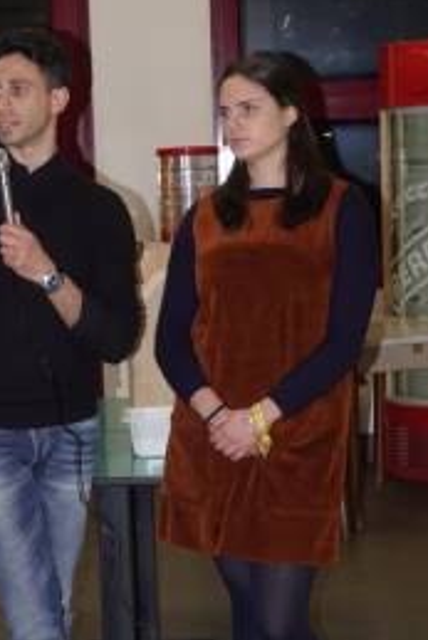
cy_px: 452
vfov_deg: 19.9
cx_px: 145
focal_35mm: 102
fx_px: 1816
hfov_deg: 13.4
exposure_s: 1/60
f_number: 3.5
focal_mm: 20.49
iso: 1000
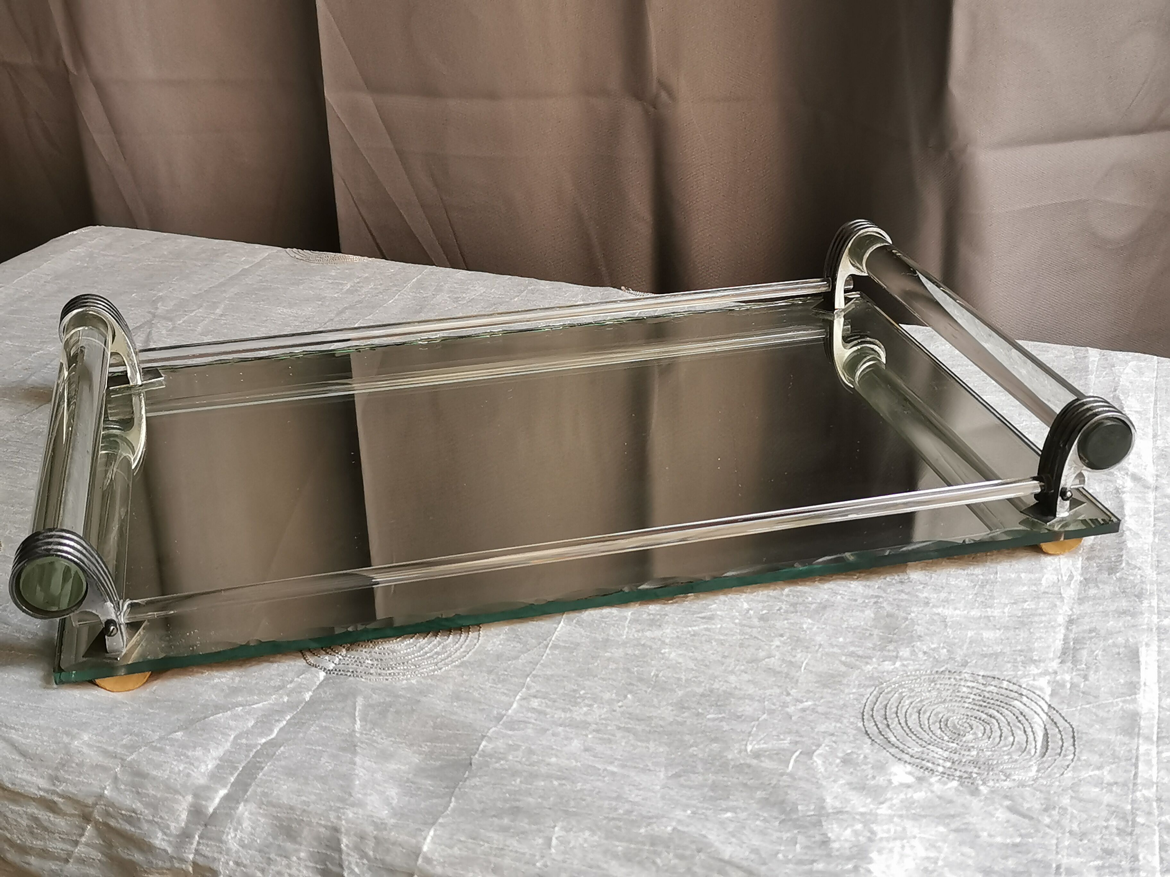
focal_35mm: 46
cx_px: 585
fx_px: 1555
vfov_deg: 31.5
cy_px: 438
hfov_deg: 41.2
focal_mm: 5.58
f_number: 1.8
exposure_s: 1/100
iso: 125
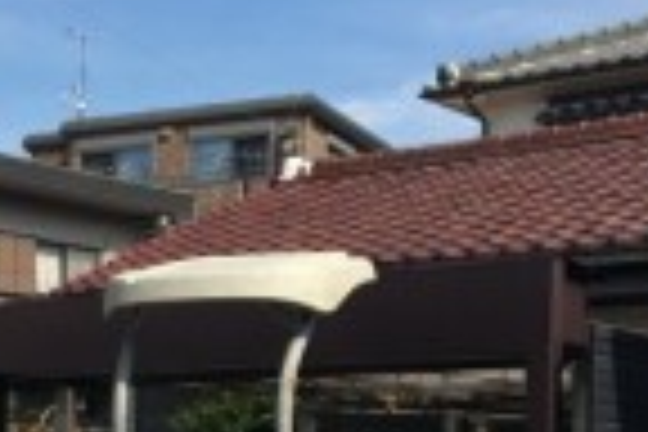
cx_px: -117
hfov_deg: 21.1
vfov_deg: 14.9
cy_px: 448
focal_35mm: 90
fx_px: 1620
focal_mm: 4.15
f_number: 2.2
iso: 25
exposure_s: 1/1972
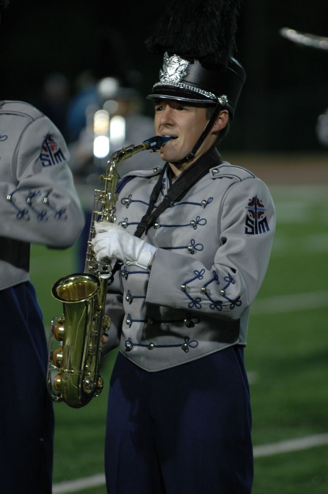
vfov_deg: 6.9
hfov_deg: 4.6
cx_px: 164
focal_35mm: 300
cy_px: 247
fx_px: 4111
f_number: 2.8
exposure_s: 1/60
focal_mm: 200
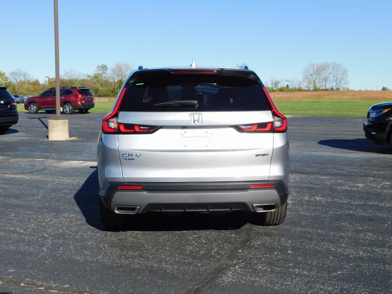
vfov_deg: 36.0
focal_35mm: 40
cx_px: 196
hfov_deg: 46.8
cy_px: 147
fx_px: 453
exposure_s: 1/1250
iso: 125
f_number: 3.6
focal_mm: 7.1
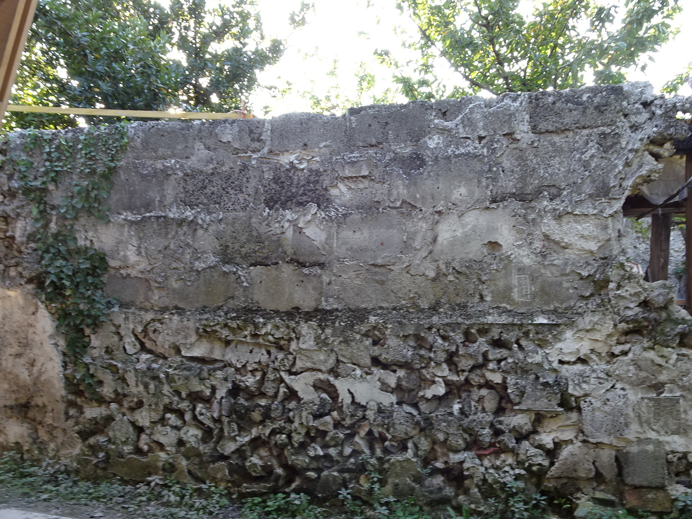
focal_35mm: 32
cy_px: 302
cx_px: 379
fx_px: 640
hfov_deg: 56.7
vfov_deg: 44.0
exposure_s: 1/30
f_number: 3.5
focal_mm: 4.1
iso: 80
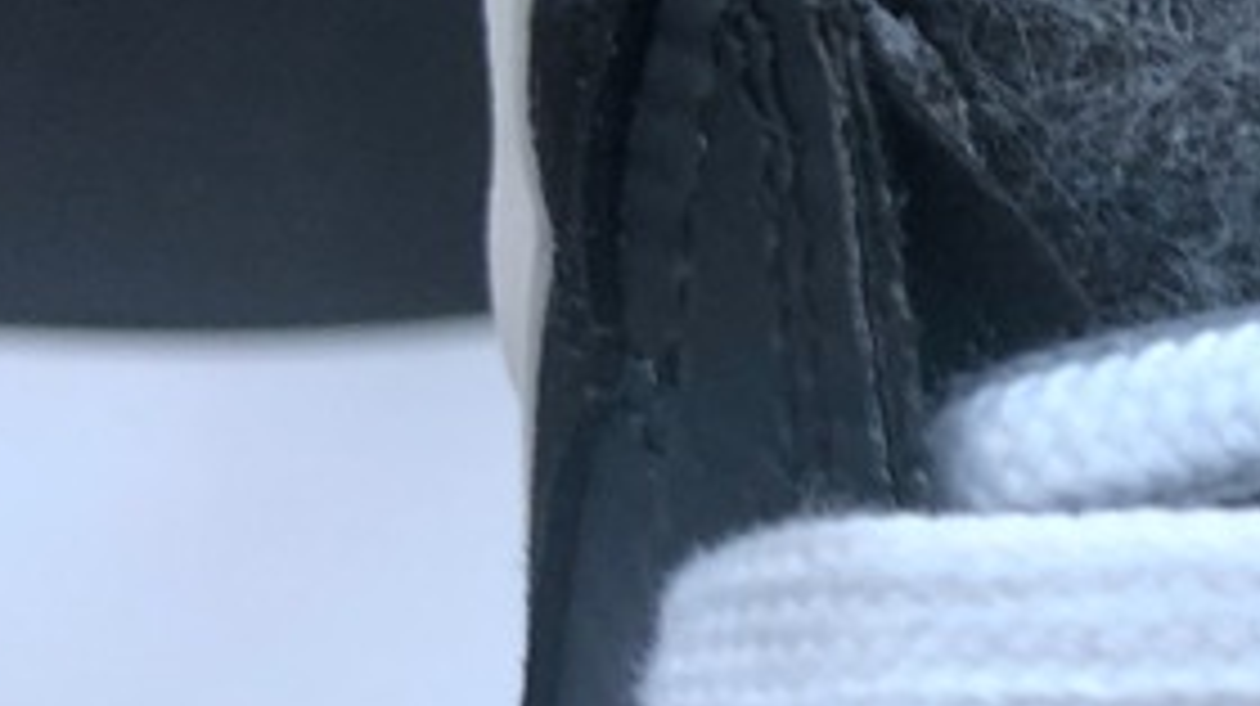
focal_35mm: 109
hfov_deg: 18.0
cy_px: -477
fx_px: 3639
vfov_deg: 10.5
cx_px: 1746
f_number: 1.8
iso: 25
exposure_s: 1/50
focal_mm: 4
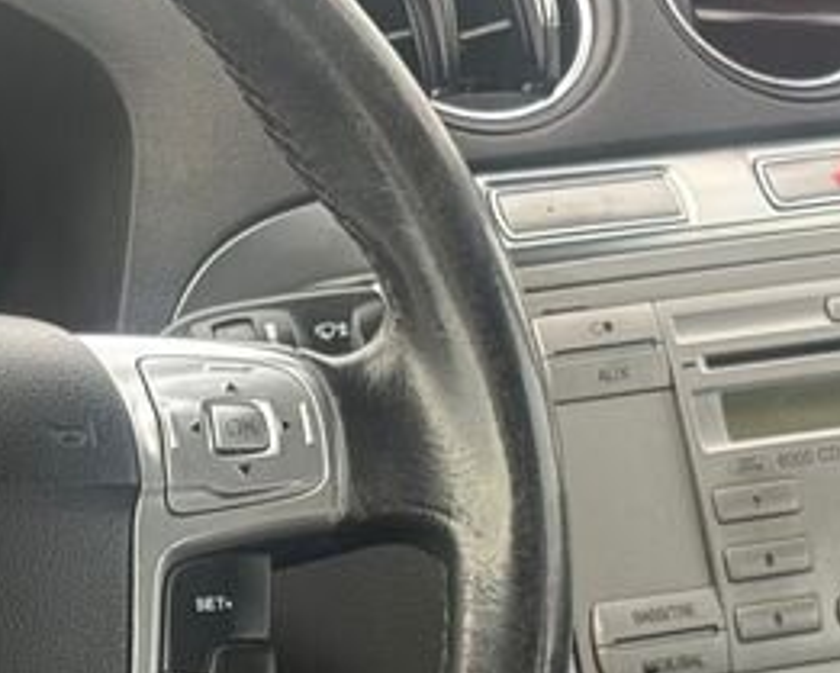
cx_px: -19
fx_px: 4576
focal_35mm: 184
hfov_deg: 10.4
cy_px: 834
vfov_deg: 8.3
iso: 100
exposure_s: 1/235
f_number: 1.78
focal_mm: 6.76
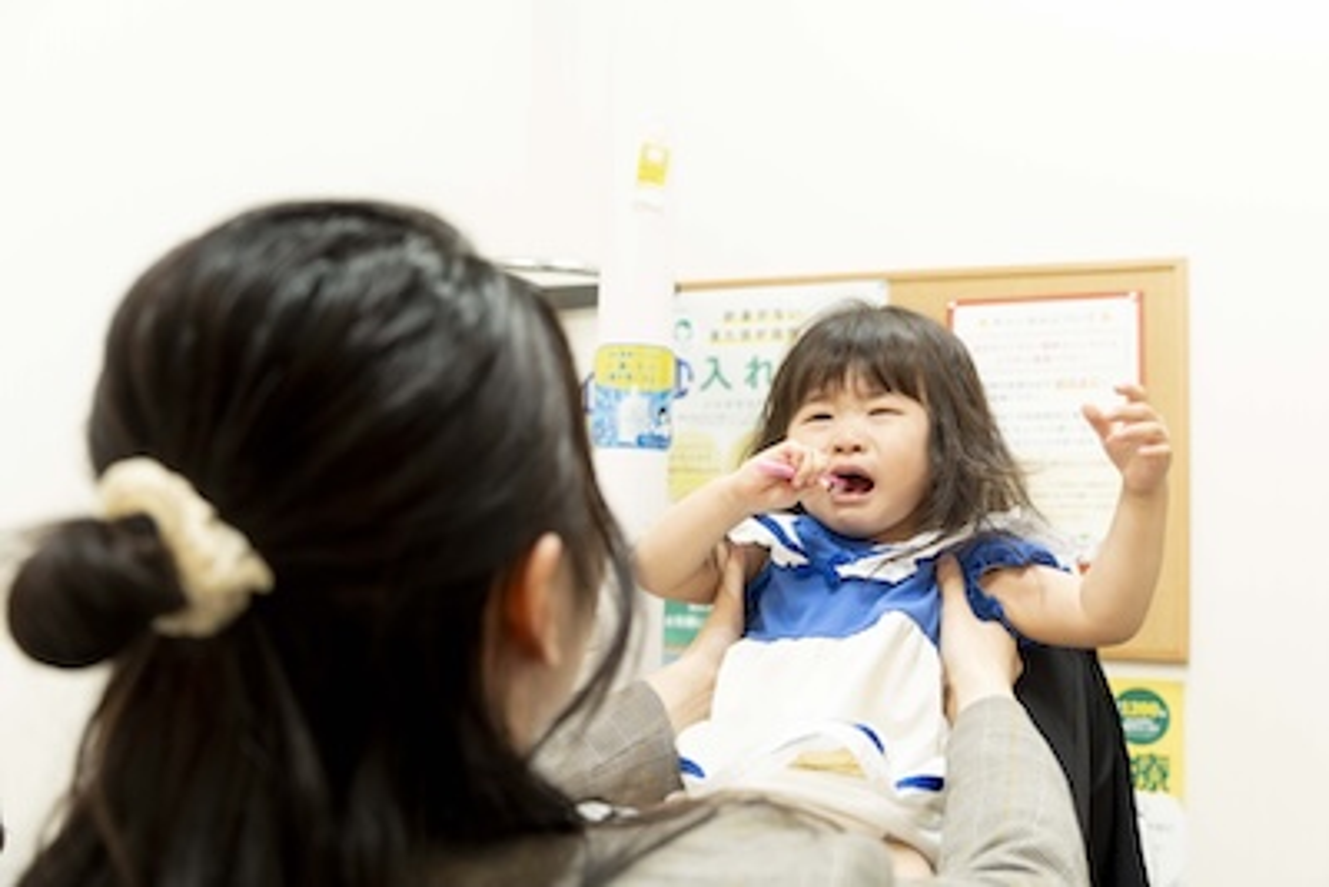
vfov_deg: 36.9
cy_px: 444
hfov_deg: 53.1
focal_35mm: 36
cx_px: 664
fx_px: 1329
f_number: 4.5
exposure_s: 1/100
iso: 1000
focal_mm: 36
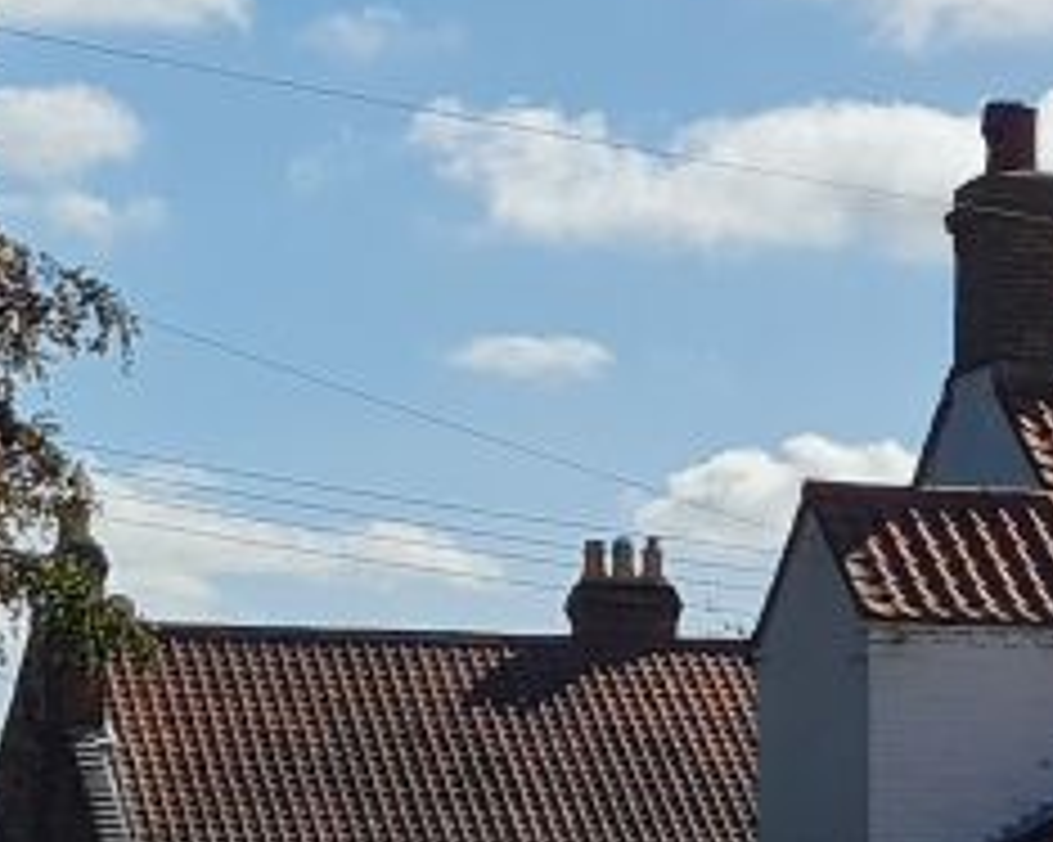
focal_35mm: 103
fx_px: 3209
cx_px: 2106
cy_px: 741
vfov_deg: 14.8
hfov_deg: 15.1
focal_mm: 5.4
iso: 50
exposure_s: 1/6024
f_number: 1.8
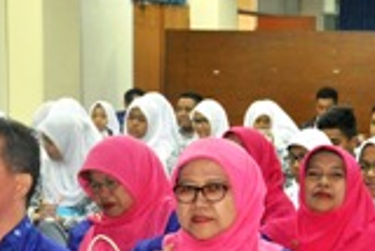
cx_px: 333
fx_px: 1397
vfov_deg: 10.2
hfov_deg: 15.1
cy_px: 213
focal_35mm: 134
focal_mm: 32
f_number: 5
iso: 1600
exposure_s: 1/60
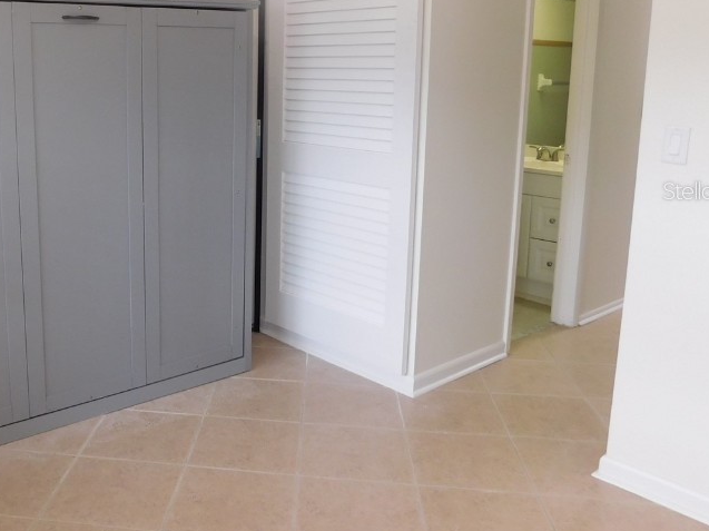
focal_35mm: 37
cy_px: 190
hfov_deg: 48.7
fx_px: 757
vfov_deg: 38.3
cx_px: 198
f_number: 3
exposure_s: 1/30
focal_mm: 4
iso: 125
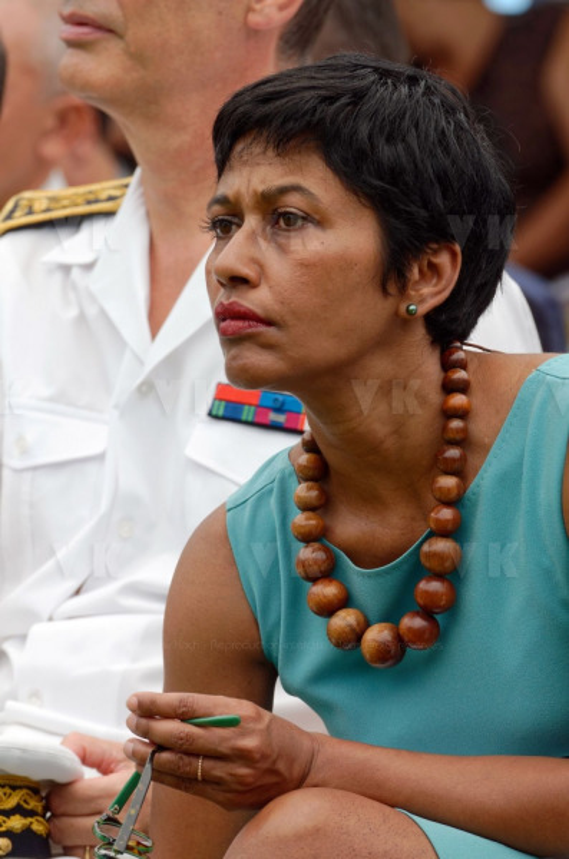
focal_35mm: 300
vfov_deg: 6.9
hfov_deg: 4.6
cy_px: 430
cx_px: 284
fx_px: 7149
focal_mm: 200
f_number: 5.6
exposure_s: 1/320
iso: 100
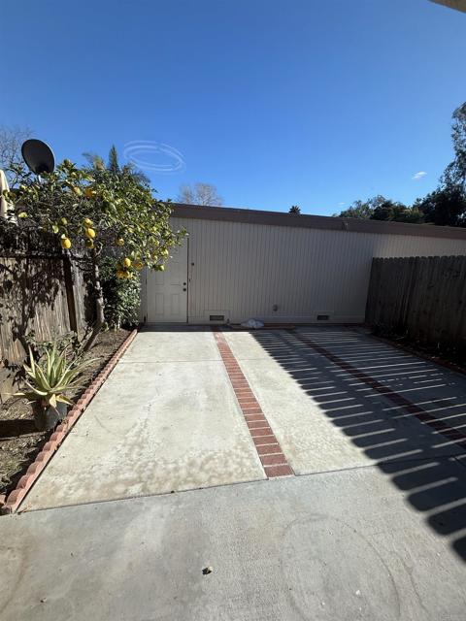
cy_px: 310
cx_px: 233
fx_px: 251
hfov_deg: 85.7
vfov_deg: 102.1
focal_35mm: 14
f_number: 2.2
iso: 50
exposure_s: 1/1189
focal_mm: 2.22
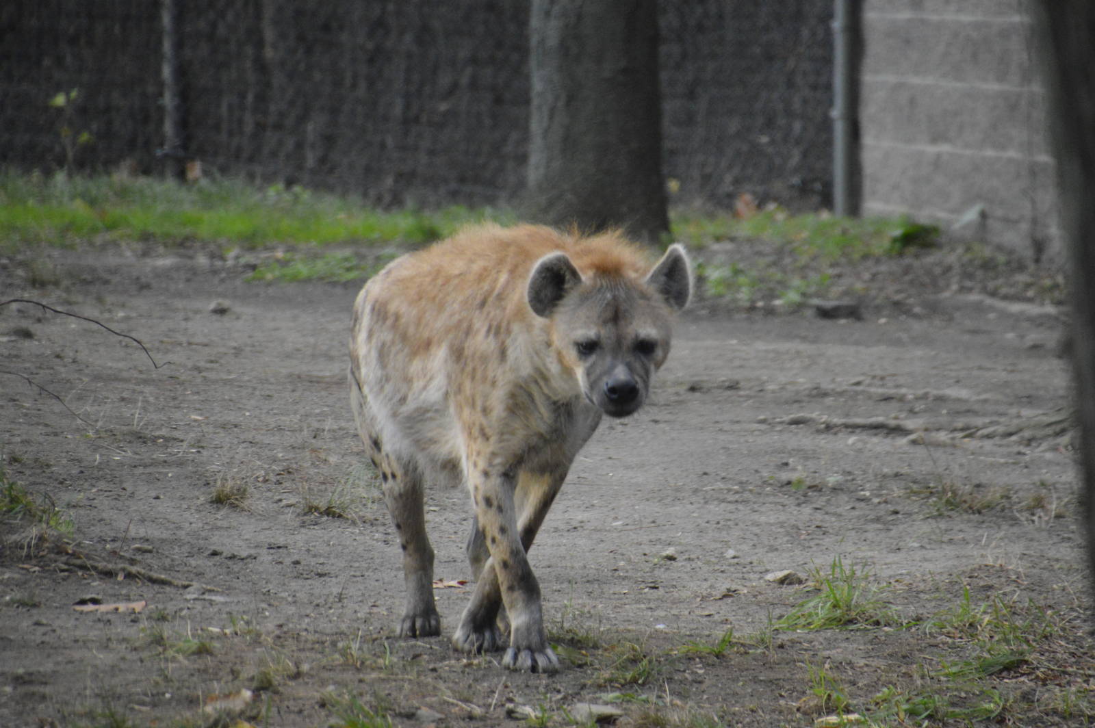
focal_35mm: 450
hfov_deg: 4.6
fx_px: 13676
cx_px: 548
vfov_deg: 3.0
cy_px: 364
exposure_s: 1/320
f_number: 6.3
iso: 3200
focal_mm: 300
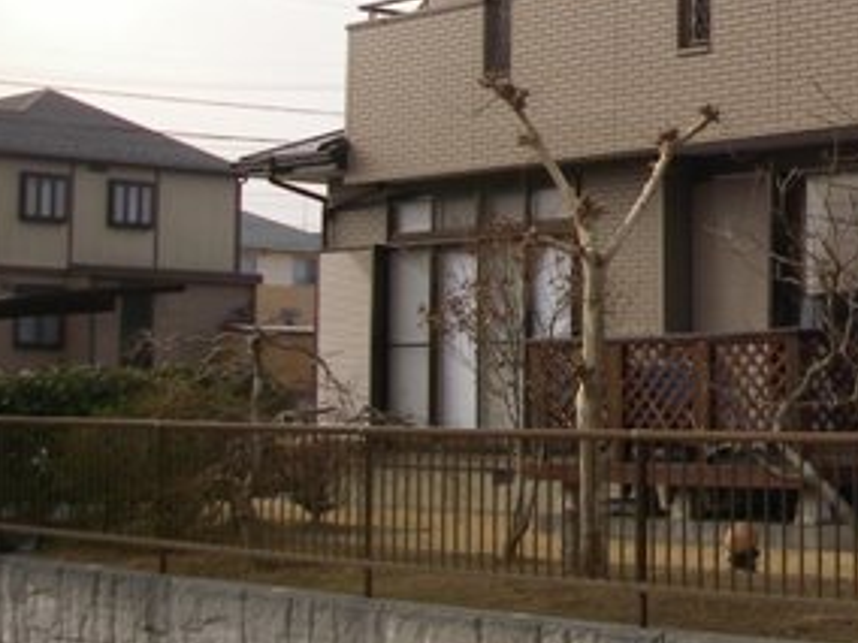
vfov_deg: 17.2
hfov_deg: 22.0
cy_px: 109
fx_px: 2107
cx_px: 893
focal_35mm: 85
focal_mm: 6.3
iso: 64
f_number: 3.3
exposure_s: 1/160
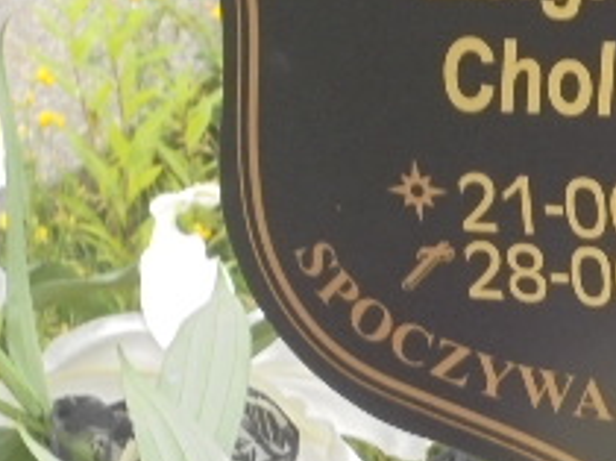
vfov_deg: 5.9
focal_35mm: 253
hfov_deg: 7.8
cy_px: 338
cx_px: 528
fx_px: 4497
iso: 320
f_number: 6.7
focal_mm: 14.9
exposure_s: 1/30
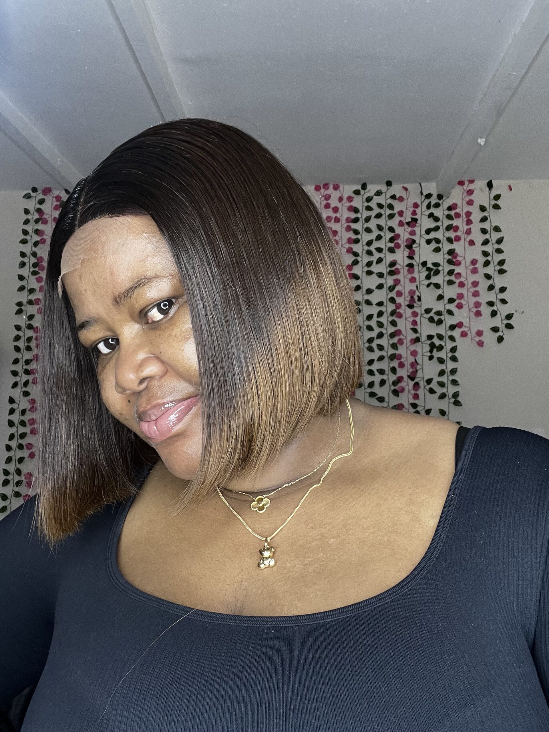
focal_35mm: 30
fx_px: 634
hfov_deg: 46.8
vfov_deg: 60.0
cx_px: 274
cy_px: 366
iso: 125
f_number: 2.2
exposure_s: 1/50
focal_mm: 2.71
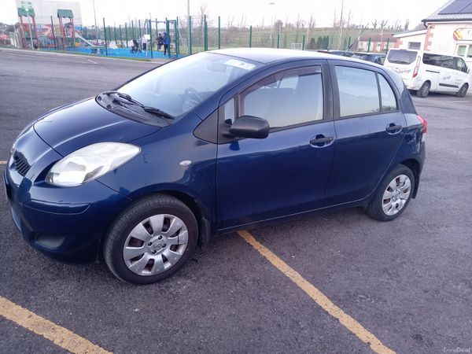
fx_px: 368
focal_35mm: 27
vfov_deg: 51.4
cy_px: 177
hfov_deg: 65.3
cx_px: 236
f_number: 1.8
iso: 734
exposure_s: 1/25
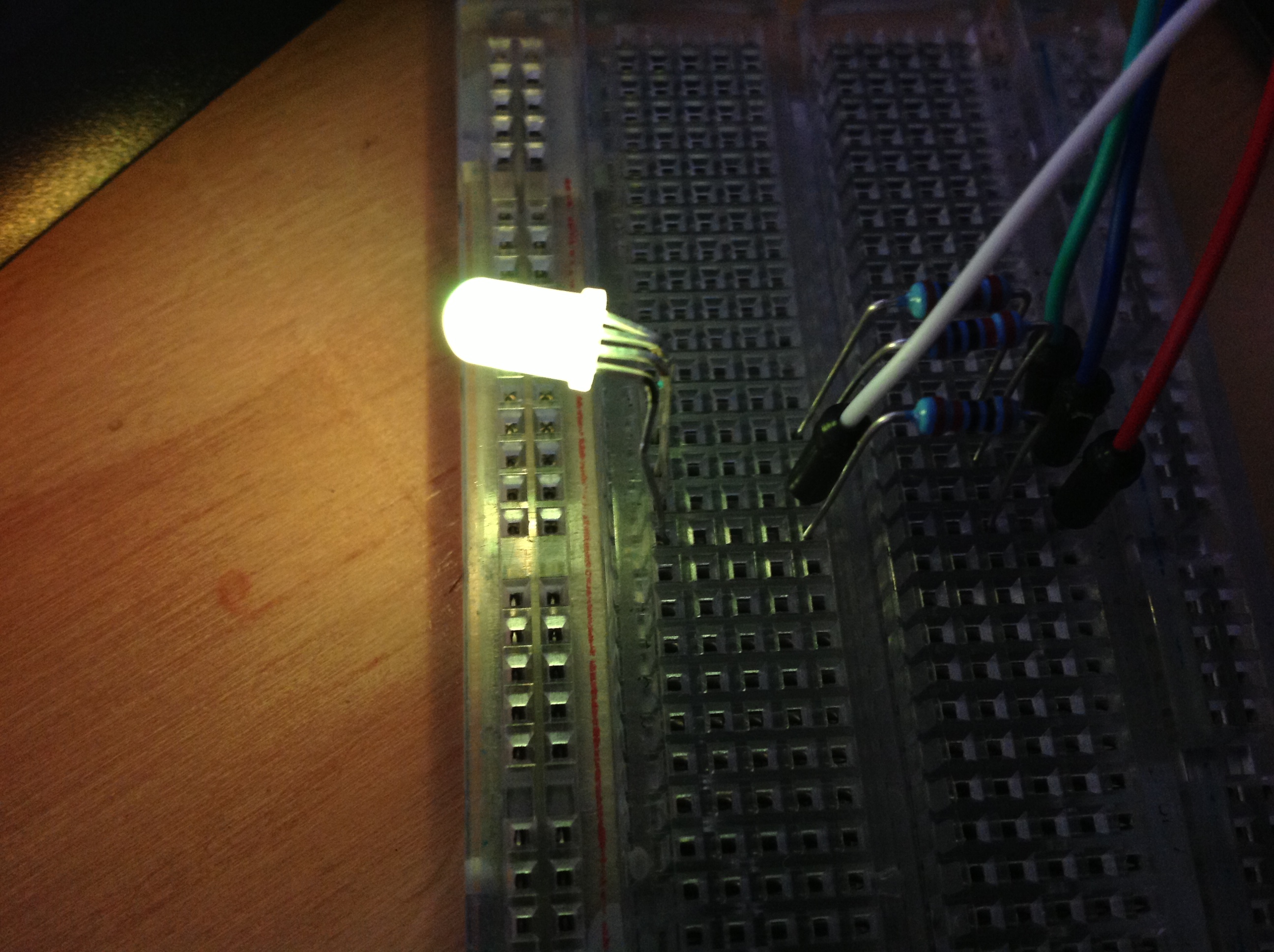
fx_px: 1286
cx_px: 637
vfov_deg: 40.6
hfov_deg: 52.7
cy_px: 476
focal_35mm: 35
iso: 160
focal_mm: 4.28
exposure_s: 1/17
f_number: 2.4
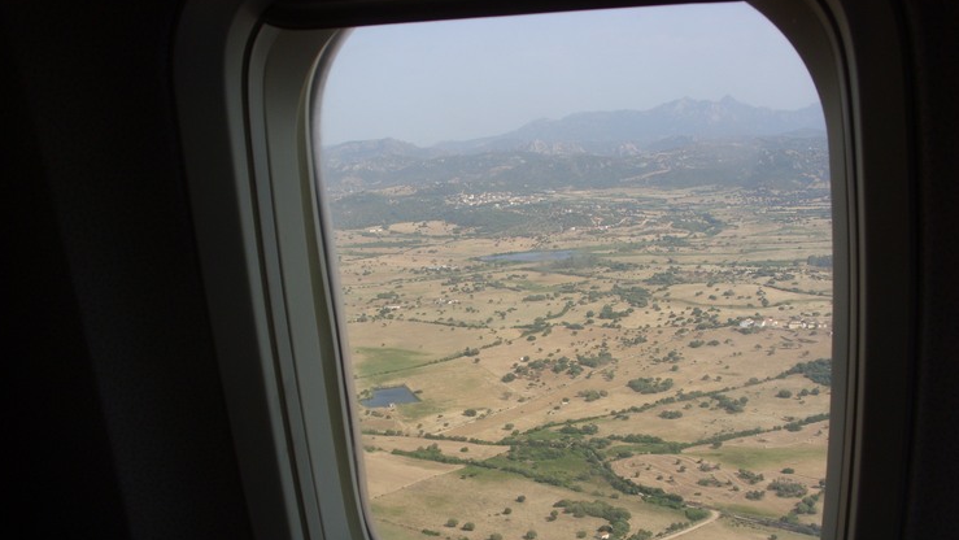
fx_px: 1068
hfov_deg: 48.3
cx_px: 475
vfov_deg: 28.2
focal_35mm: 42
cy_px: 348
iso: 50
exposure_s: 1/218
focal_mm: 6.3
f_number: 4.9
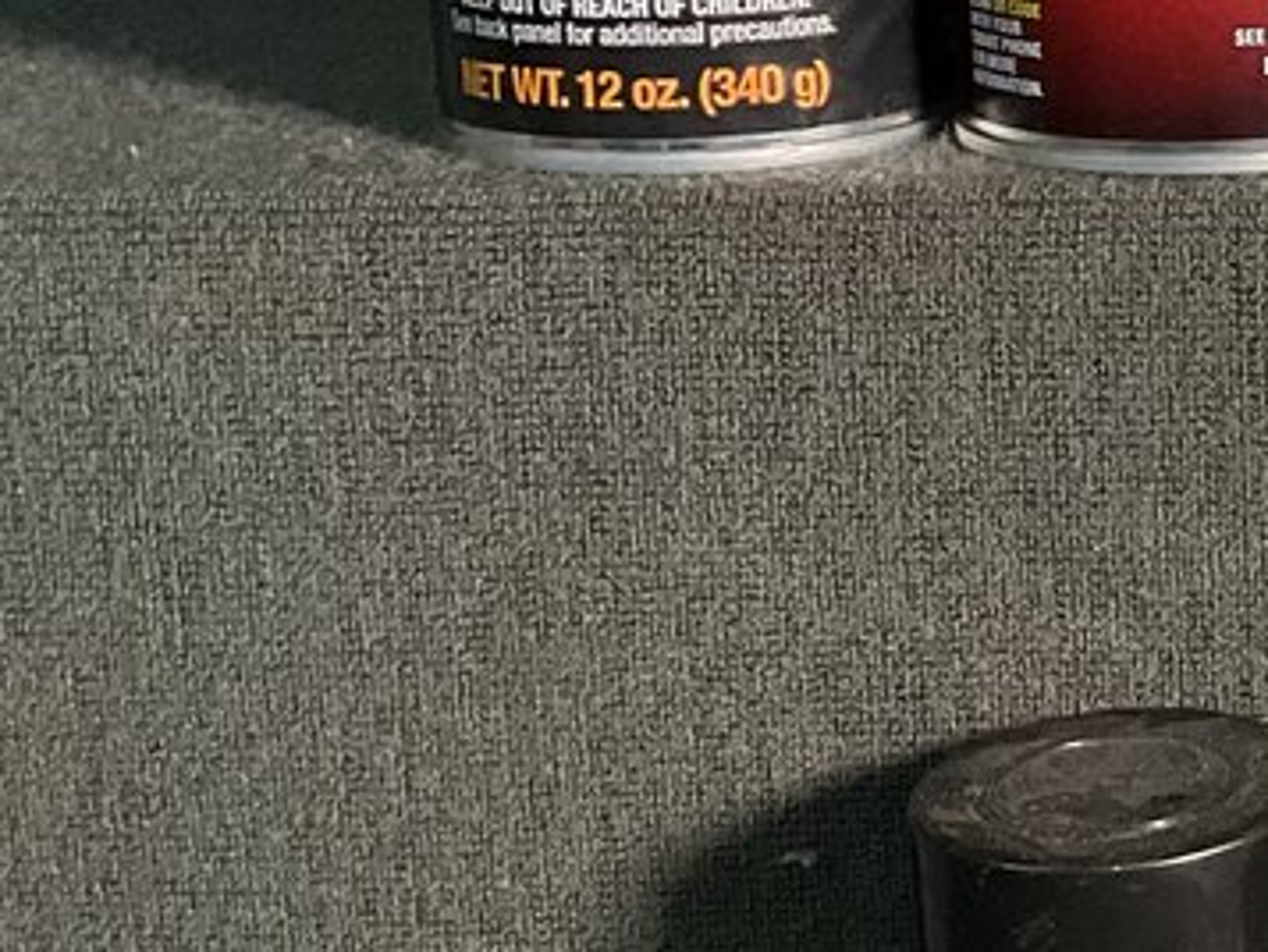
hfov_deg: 14.7
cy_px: 311
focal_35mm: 123
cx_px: 2009
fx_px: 4507
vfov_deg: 12.0
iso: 80
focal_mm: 3
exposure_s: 1/60
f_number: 1.8
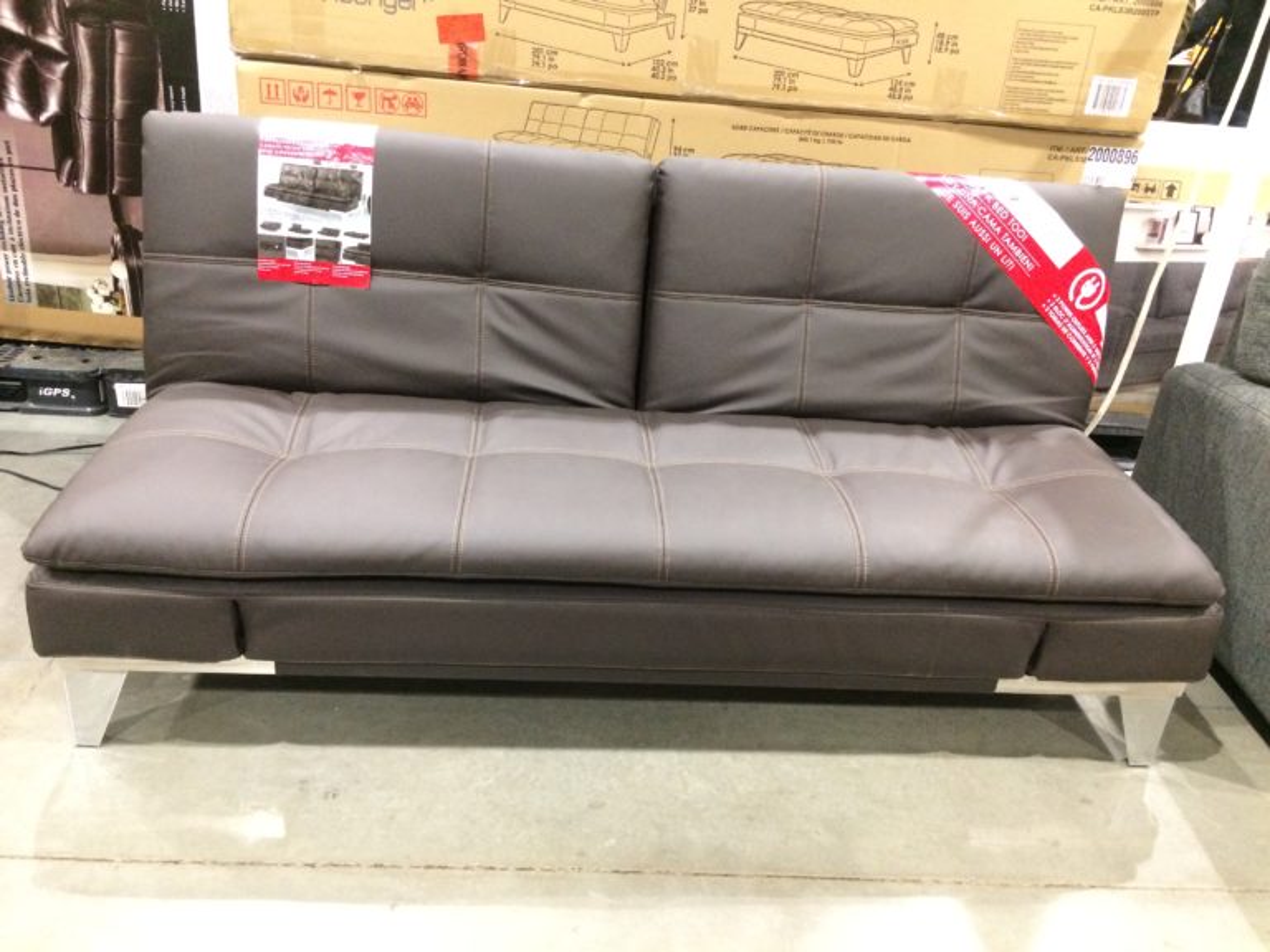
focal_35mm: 29
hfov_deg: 61.7
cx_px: 635
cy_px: 476
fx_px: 1064
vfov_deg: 48.2
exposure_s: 1/30
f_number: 2.2
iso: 320
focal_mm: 4.15
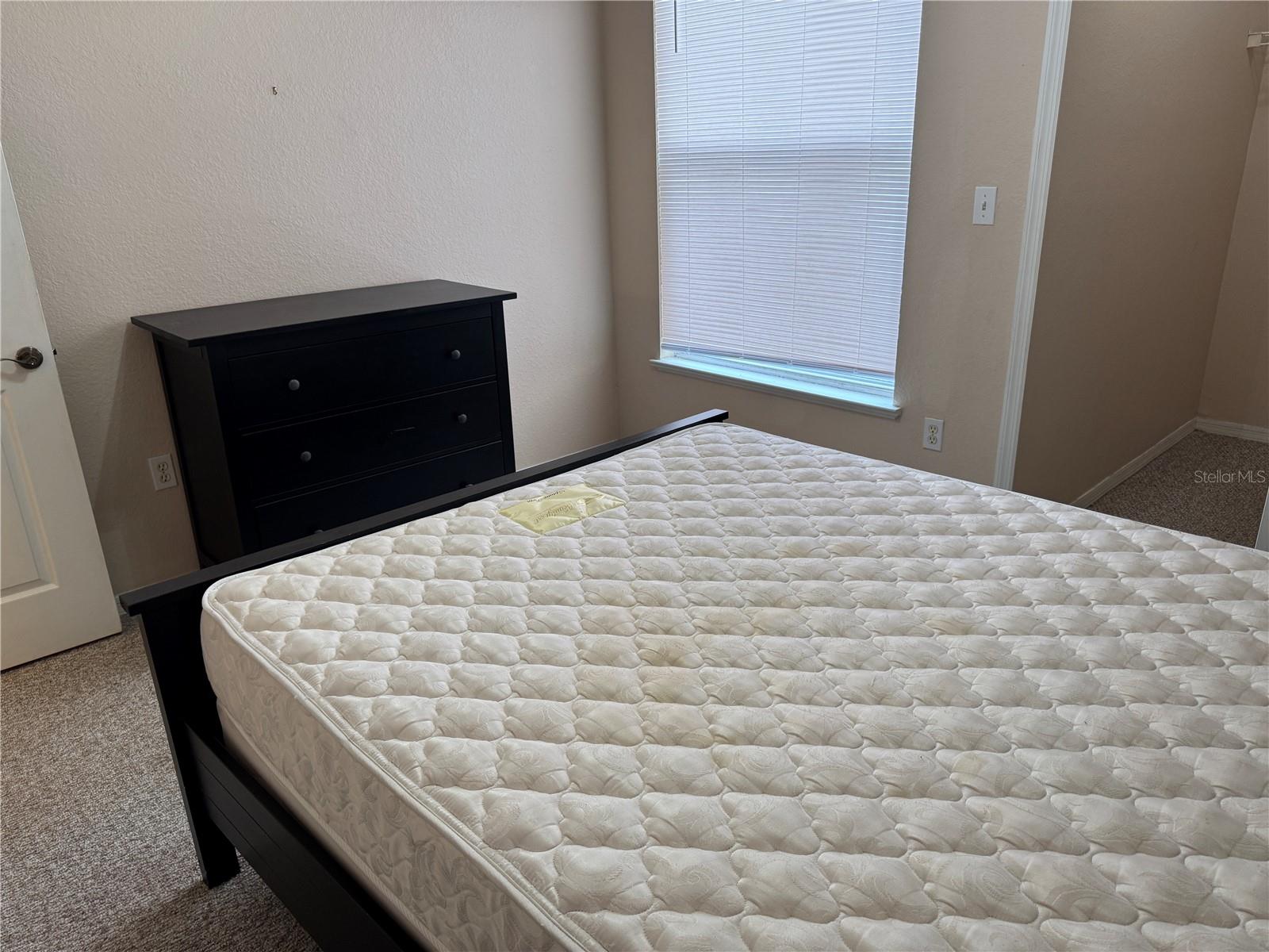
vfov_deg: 56.8
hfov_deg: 71.6
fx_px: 880
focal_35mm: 24
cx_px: 634
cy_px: 476
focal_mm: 6.76
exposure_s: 1/120
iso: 125
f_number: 1.78
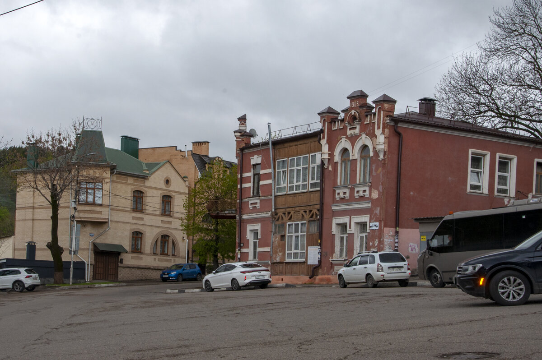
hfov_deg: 35.1
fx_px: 857
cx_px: 271
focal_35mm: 57
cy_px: 180
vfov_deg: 23.7
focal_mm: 38
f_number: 18
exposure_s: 1/200
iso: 640
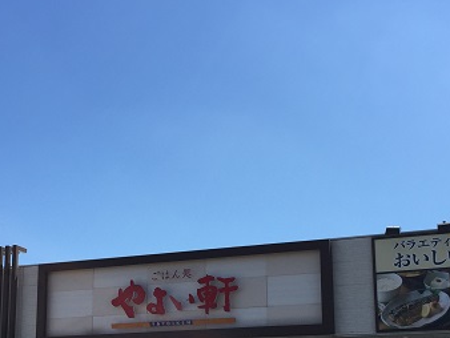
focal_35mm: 56
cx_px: 187
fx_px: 729
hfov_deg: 34.2
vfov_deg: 25.5
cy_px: 293
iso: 32
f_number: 2.2
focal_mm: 4.15
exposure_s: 1/1799
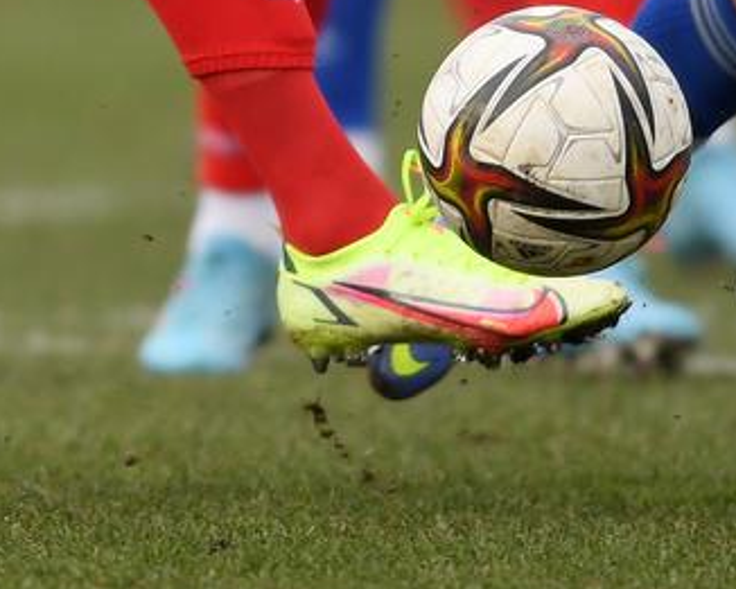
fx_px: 40179
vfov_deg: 0.8
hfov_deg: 1.0
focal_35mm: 1844
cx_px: 384
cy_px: -528
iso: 500
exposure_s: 1/2500
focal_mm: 400
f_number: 2.8
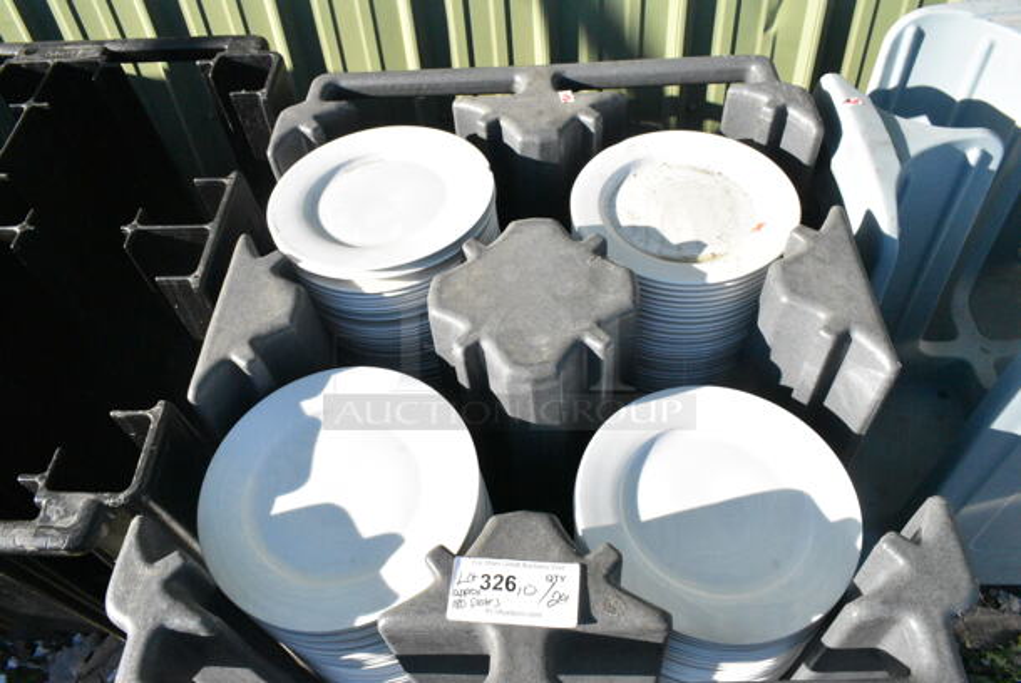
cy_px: 342
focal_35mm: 27
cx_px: 510
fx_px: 766
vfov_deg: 48.0
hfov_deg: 67.3
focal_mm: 18
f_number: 20
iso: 6400
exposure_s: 1/1600
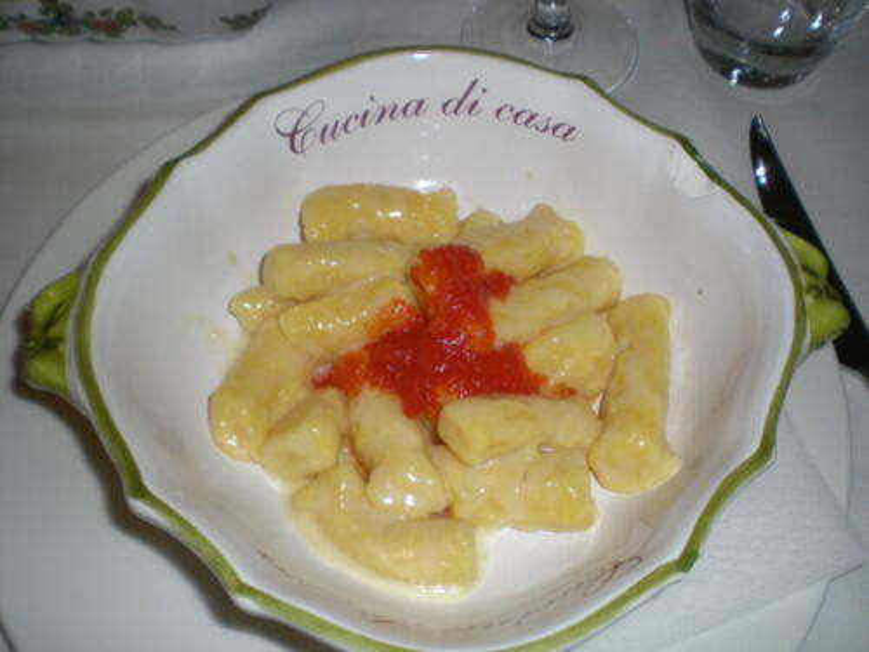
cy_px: 326
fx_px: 954
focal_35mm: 38
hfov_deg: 49.0
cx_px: 434
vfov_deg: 37.7
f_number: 3.1
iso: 50
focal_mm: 6.3
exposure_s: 1/60
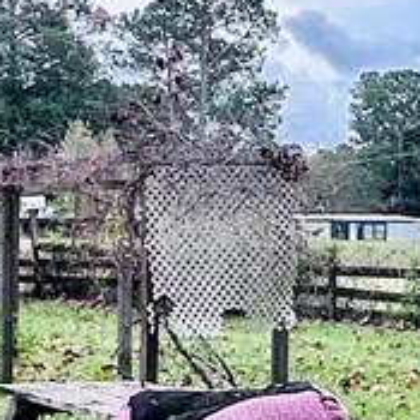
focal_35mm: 113
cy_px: 295
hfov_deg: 15.4
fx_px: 1551
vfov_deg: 15.4
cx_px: 216
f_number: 2.2
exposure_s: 1/749
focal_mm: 2.22
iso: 40
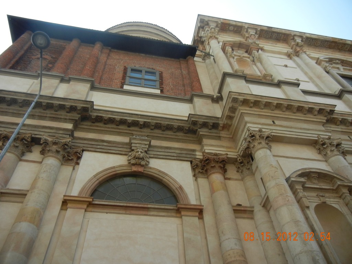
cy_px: 132
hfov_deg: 60.0
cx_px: 176
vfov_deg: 46.8
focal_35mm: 30
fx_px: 305
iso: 160
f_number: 3.5
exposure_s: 1/488
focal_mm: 5.4
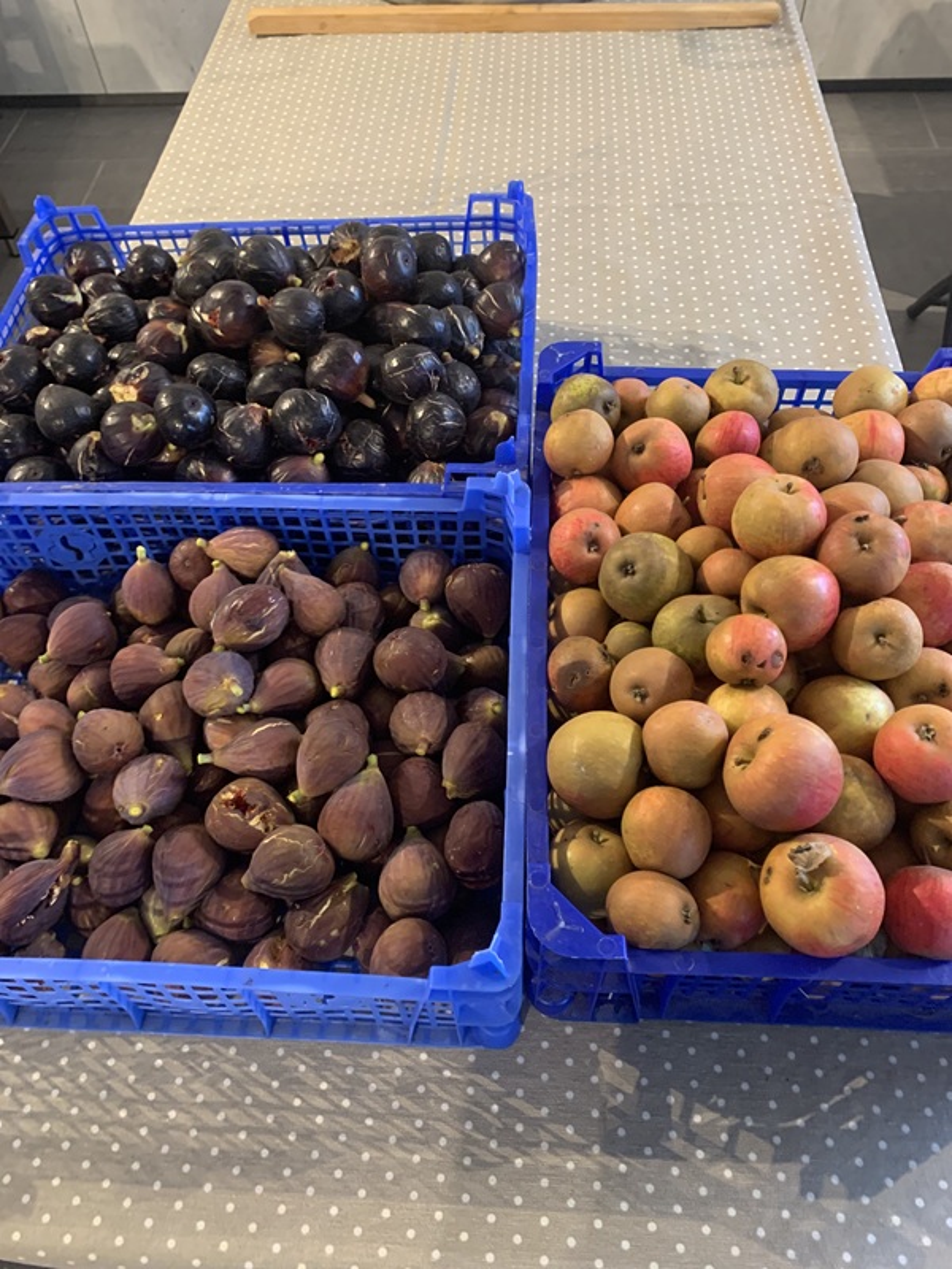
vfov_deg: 67.3
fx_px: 953
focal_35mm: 26
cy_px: 634
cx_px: 476
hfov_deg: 53.1
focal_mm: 4.25
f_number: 1.8
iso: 400
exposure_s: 1/40
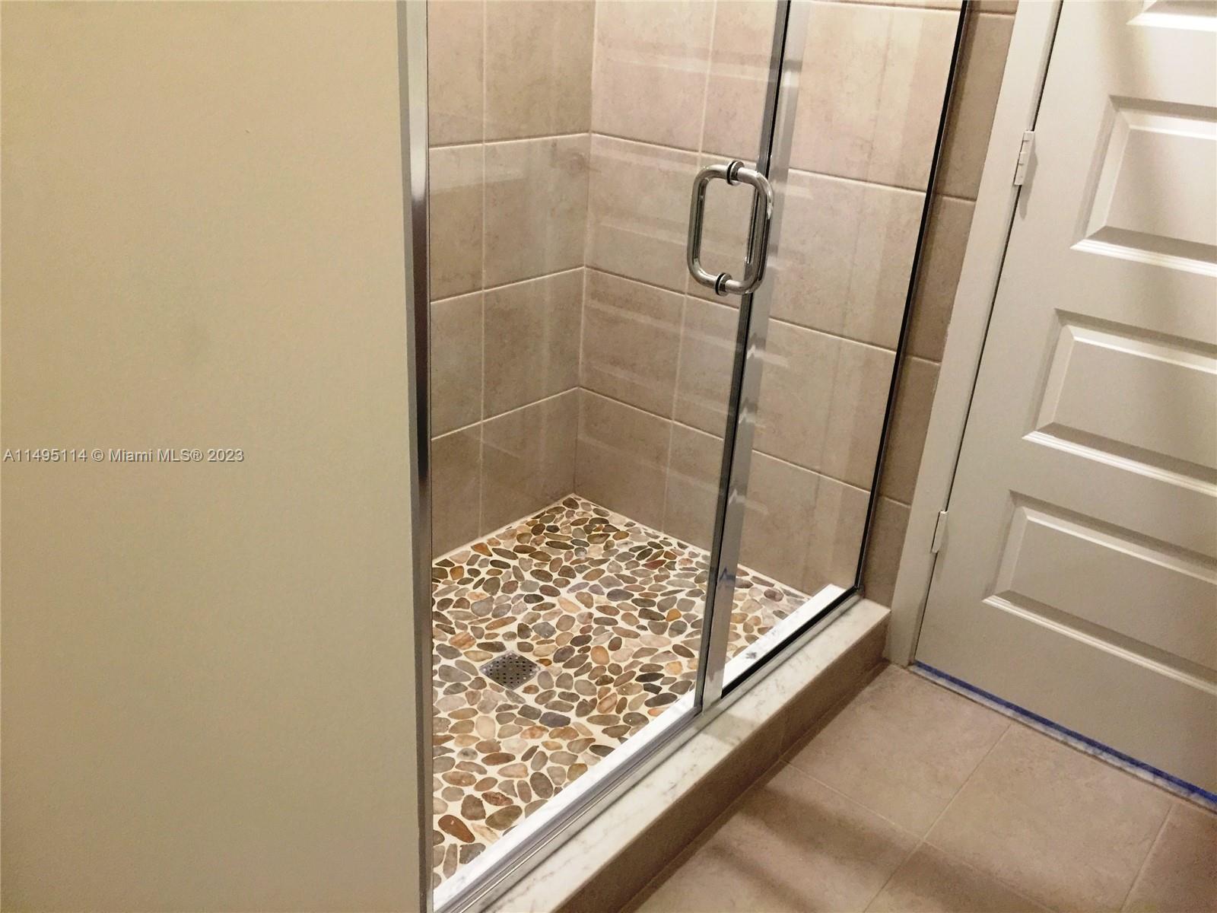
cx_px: 608
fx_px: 1020
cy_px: 456
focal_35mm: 29
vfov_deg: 48.2
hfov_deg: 61.7
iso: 100
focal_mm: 4.15
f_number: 2.2
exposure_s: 1/15
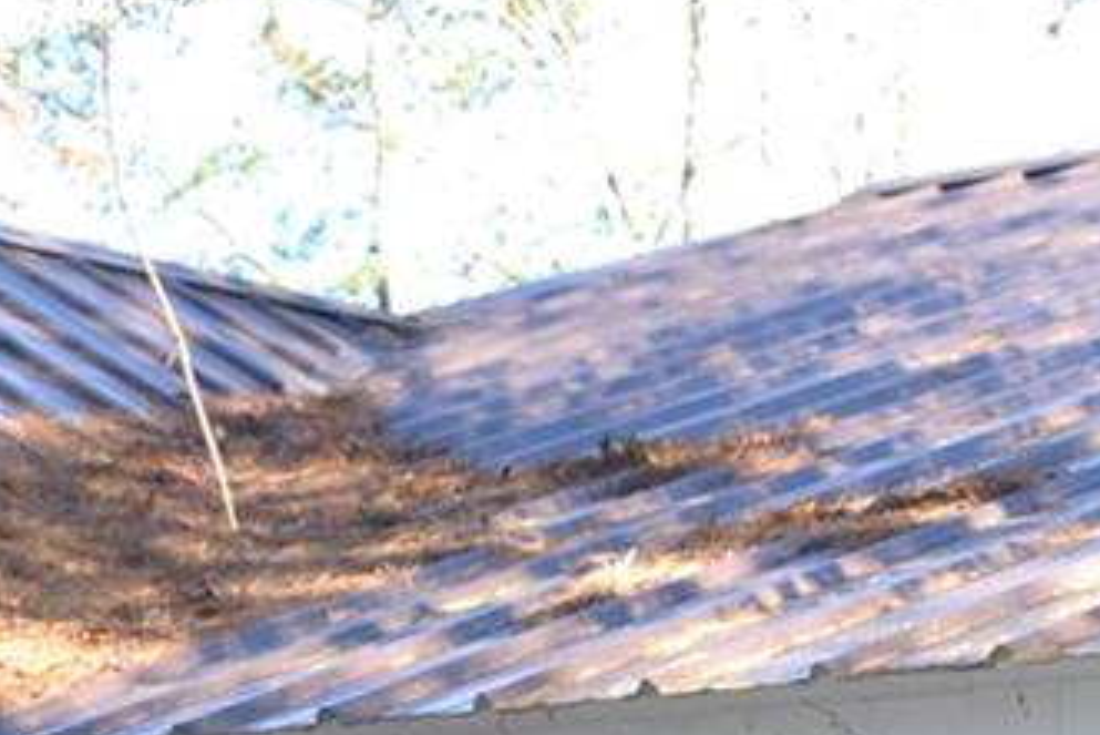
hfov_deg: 12.1
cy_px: 1824
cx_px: 1160
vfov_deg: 7.6
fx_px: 5105
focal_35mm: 167
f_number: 3.5
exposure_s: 1/125
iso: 140
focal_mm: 18
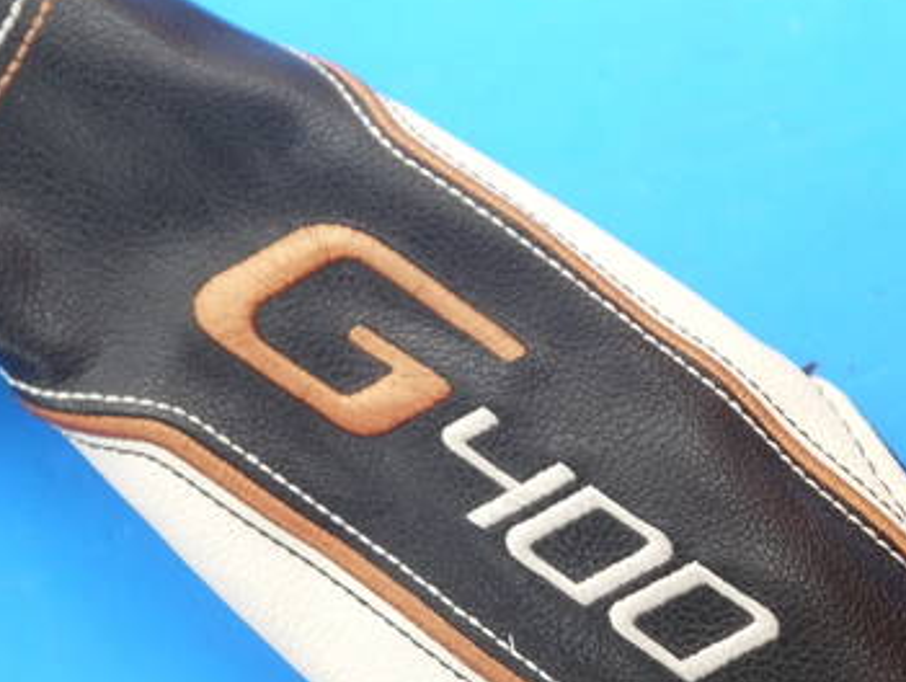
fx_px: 4009
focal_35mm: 153
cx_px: 145
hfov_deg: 12.8
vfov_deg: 9.7
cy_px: 251
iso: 800
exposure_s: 1/60
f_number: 5.6
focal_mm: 42
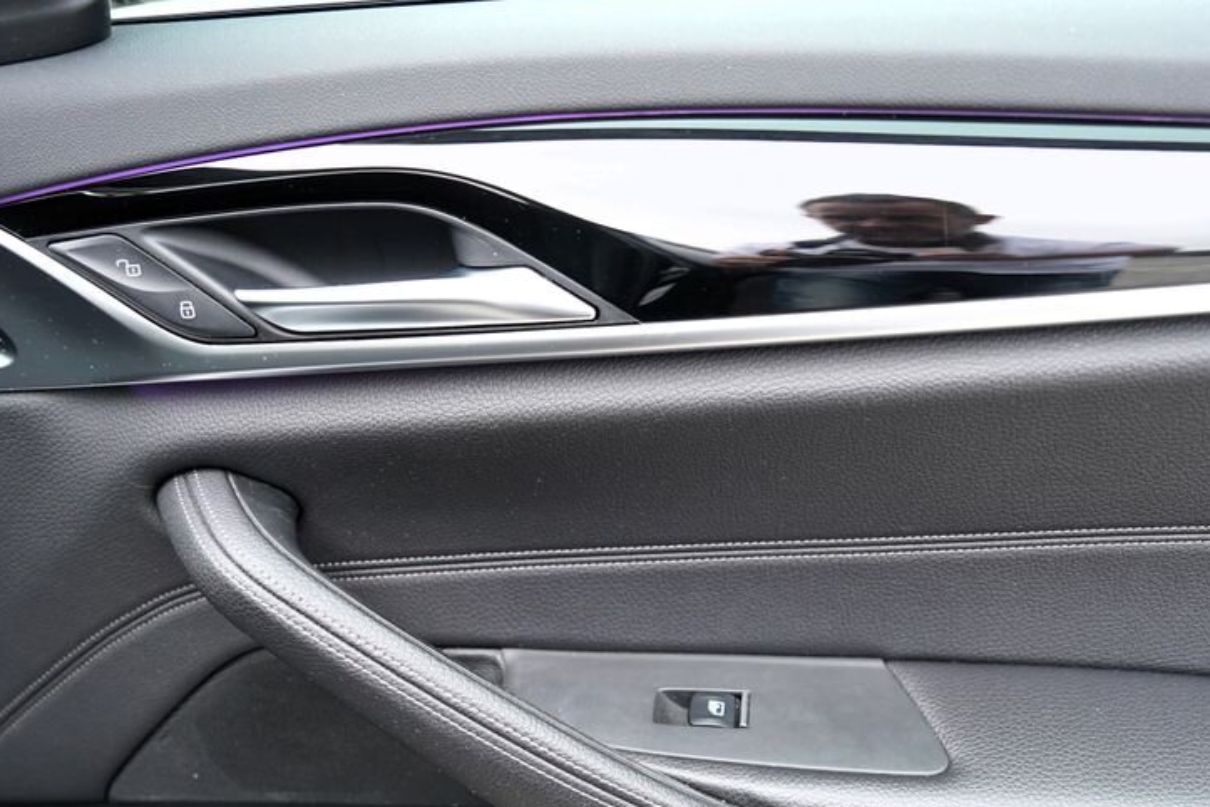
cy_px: 558
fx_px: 1143
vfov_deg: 38.3
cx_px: 679
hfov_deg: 55.6
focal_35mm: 34
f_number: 3.2
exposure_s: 1/160
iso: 1600
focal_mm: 24
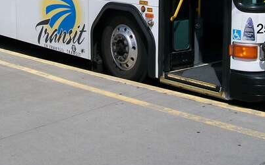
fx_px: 549
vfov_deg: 16.5
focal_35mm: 76
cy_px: -28
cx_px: 136
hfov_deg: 27.1
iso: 80
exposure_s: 1/1000
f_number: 4.8
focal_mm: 6
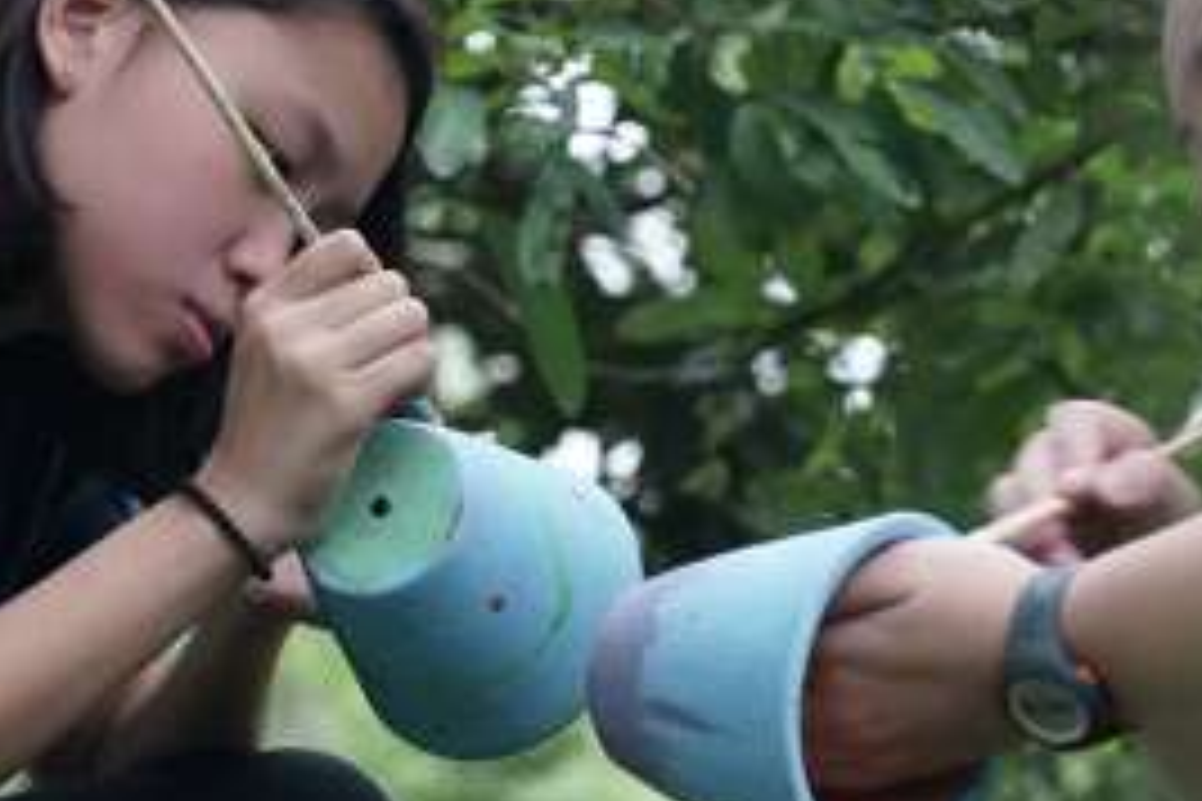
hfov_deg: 11.2
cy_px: 587
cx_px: 860
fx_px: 6110
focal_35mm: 183
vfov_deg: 7.5
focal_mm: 61
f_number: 4
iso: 2000
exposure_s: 1/125
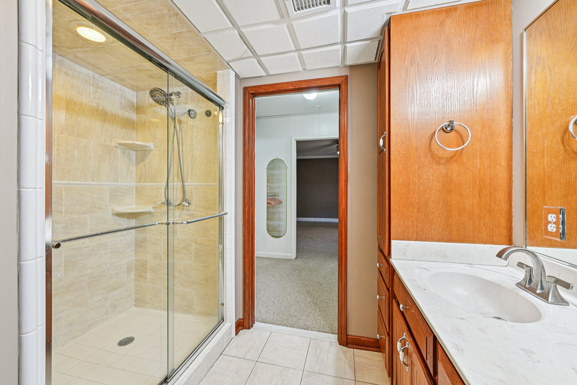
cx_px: 288
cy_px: 192
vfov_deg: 81.2
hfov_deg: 104.3
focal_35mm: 14
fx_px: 224
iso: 280
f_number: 8
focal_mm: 14
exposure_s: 1/15
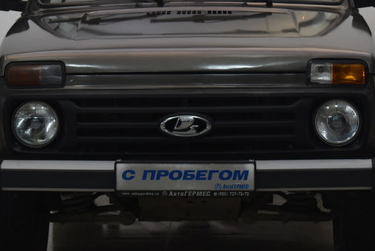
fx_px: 1324
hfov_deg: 16.1
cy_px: 73
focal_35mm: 127
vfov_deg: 10.8
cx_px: 186
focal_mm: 48
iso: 560
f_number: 5.3
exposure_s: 1/60
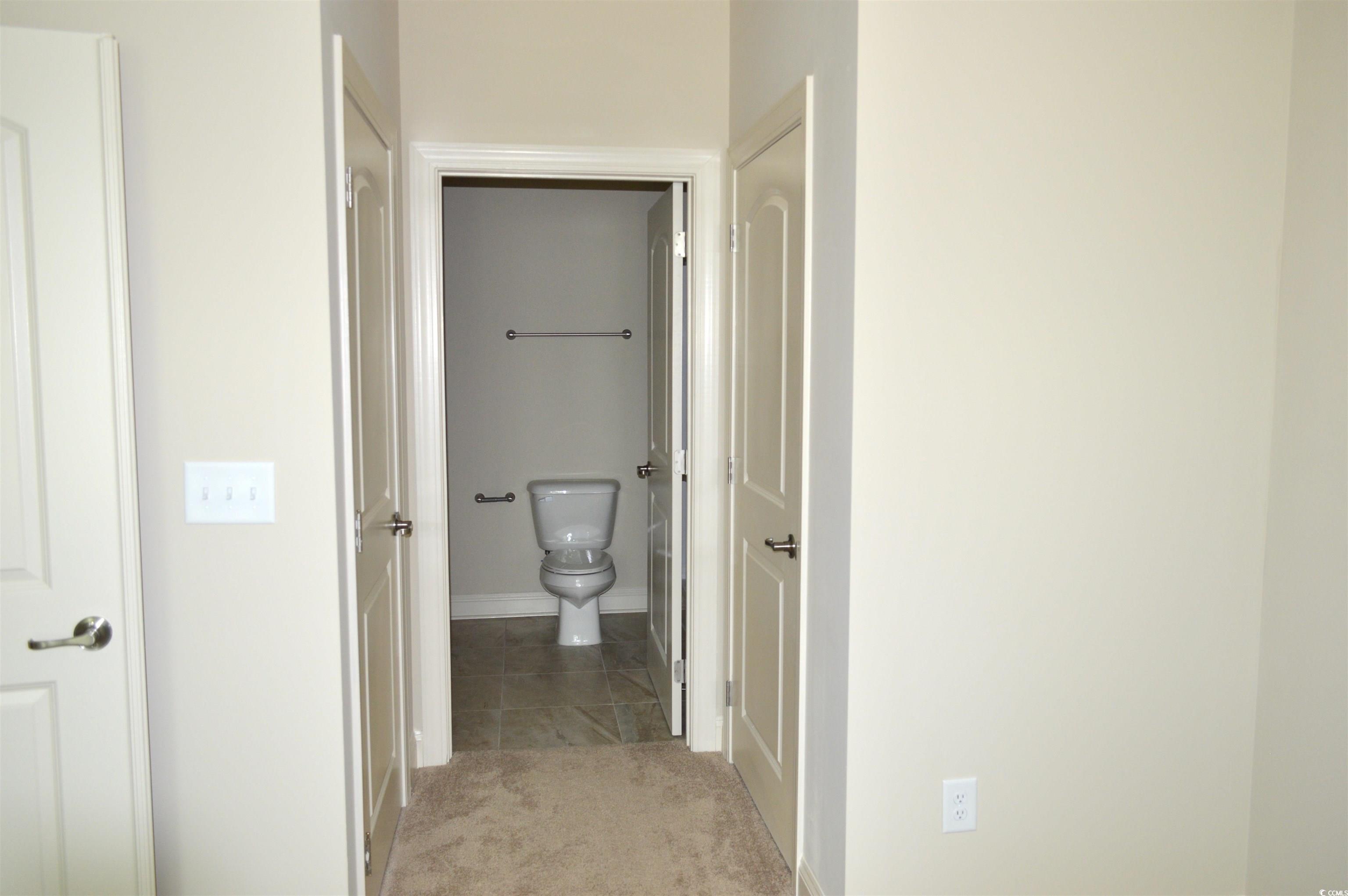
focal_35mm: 27
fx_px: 1010
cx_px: 674
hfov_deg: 67.4
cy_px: 448
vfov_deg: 47.8
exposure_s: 1/80
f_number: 4
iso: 400
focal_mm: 18
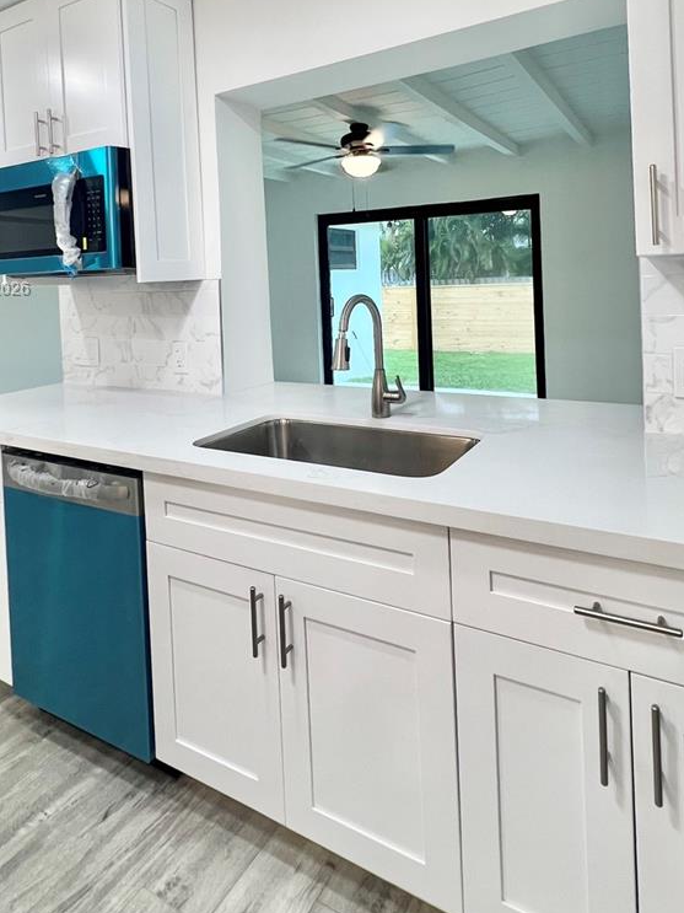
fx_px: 553
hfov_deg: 63.4
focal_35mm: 21
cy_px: 290
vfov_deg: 76.0
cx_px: 355
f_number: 1.8
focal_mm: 1.57
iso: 125
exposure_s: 1/120
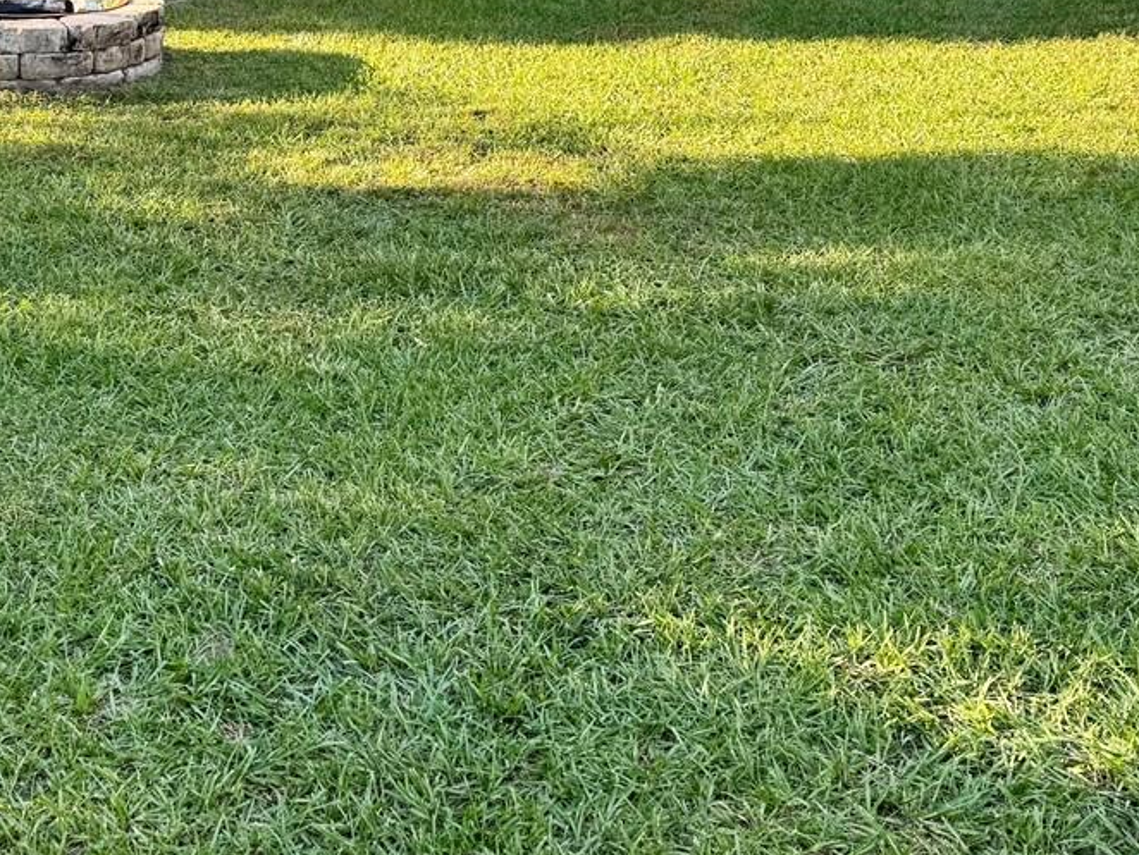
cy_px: 76
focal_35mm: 58
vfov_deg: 24.5
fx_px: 1909
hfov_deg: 32.9
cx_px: 380
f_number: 1.78
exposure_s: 1/470
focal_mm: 6.76
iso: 80
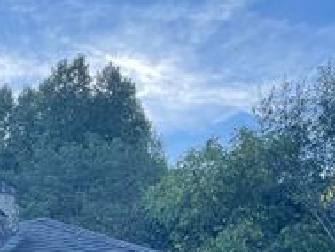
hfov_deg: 27.0
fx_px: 639
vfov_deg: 20.9
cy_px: 297
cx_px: -32
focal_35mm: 66
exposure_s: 1/704
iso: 32
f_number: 1.6
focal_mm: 5.1
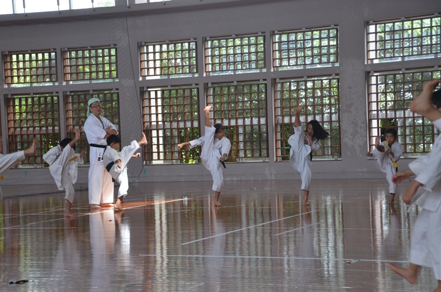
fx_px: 917
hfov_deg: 27.0
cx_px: 220
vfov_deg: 18.1
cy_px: 146
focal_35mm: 75
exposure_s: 1/125
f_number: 5.6
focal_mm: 50
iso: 280
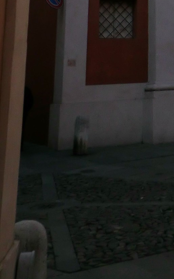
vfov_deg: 23.2
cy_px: -123
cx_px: 261
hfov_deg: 16.1
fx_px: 561
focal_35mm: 74
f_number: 3.2
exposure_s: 1/1000
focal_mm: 4.3
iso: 64
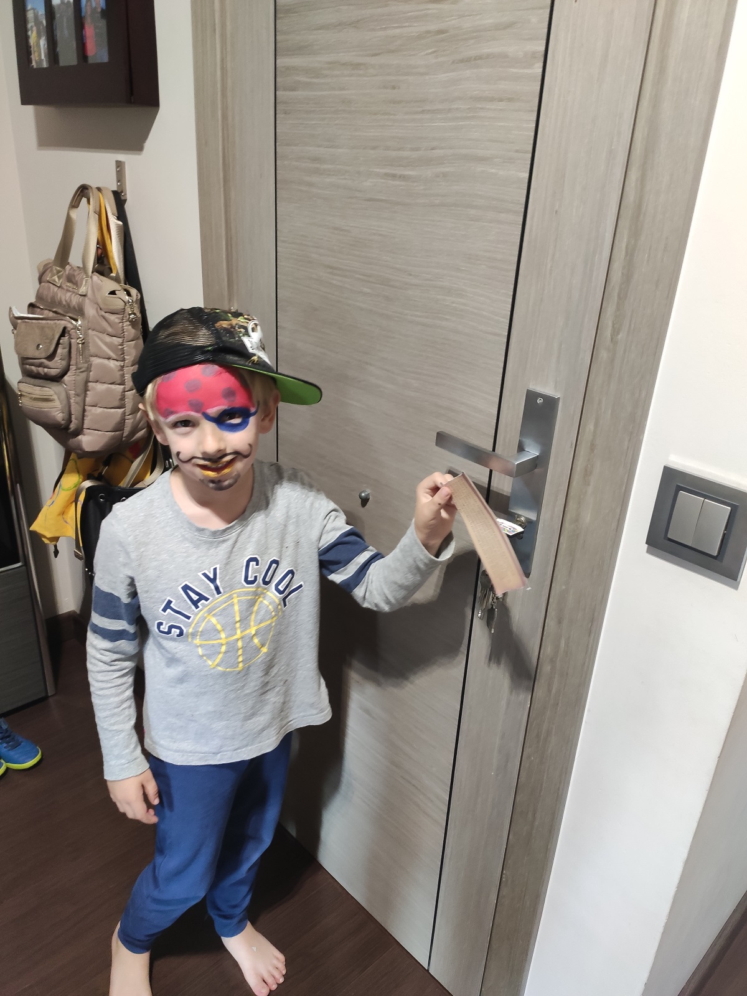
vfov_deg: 67.3
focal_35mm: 26
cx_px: 374
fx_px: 748
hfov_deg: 53.1
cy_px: 498
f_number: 1.75
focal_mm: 4.77
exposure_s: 1/33
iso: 1068
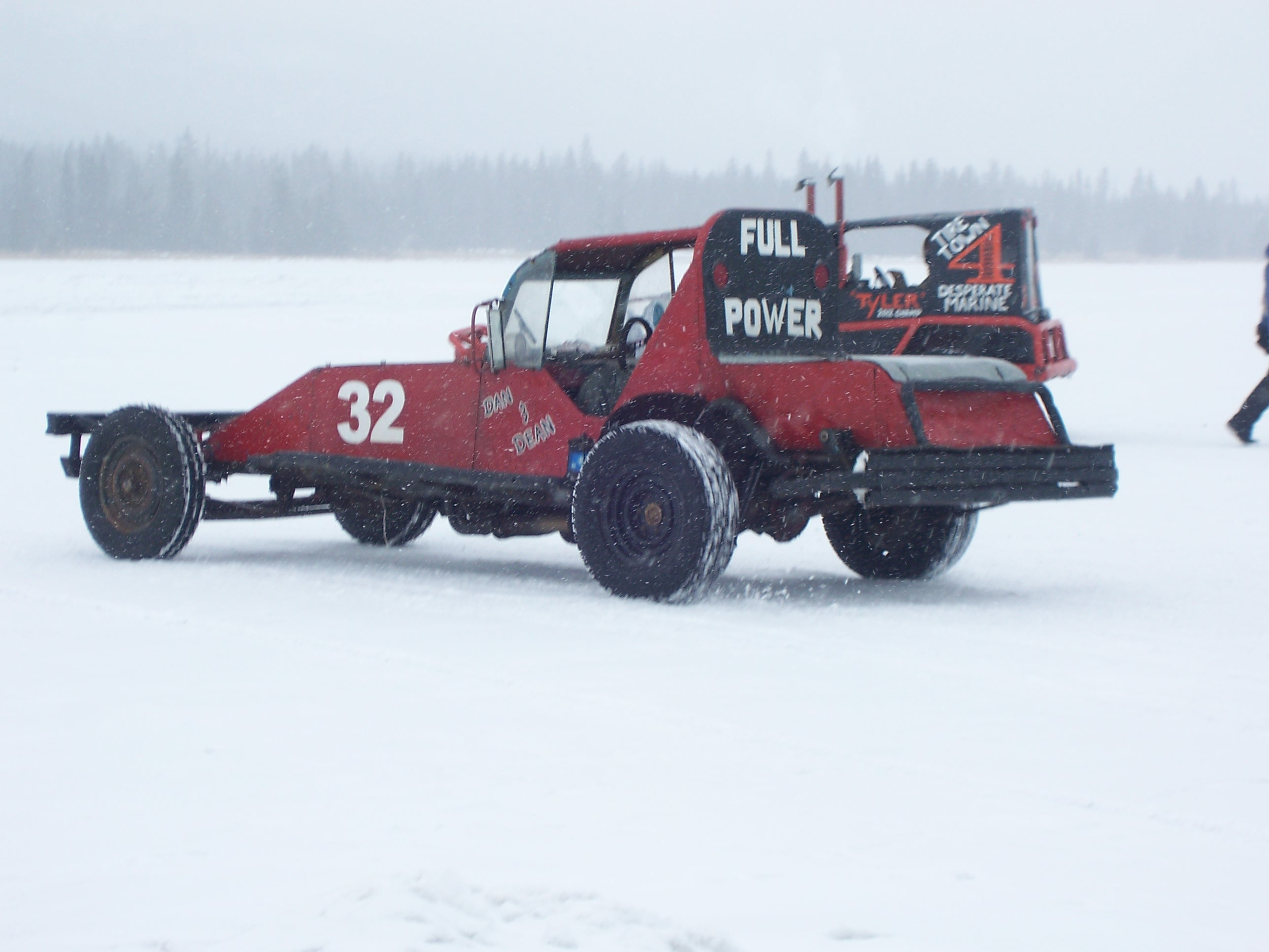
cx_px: 634
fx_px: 3959
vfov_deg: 13.7
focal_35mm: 108
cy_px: 476
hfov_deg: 18.2
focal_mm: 18.6
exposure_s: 1/200
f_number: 4.8
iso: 80
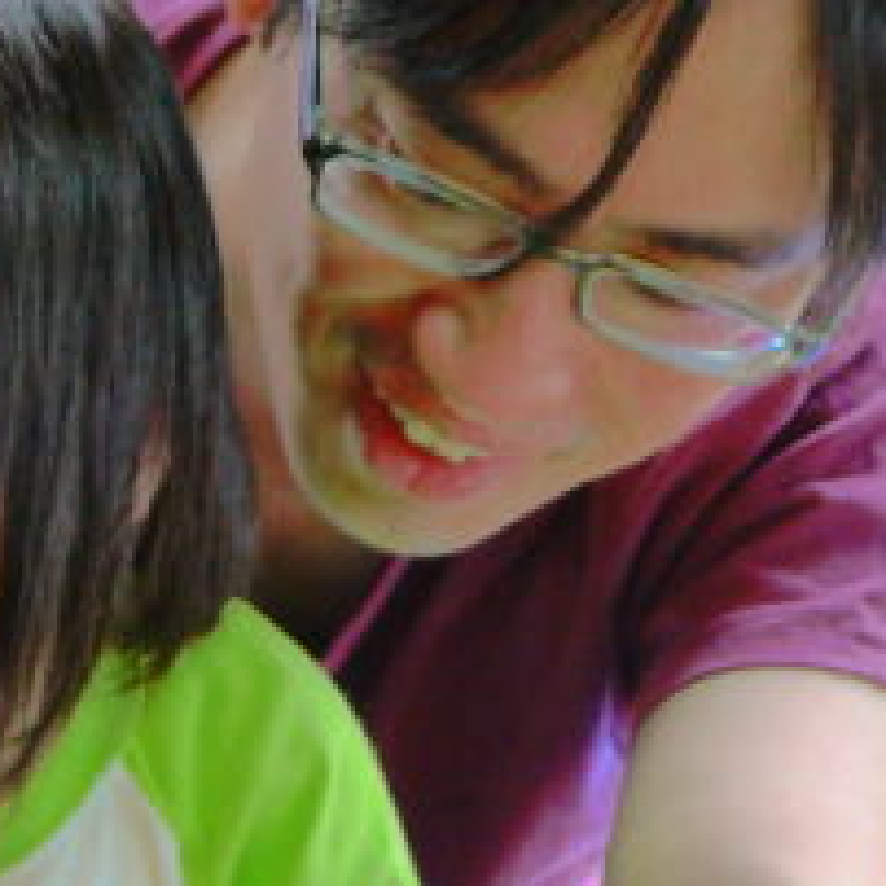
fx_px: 6805
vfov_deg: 7.4
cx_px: -412
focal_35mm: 235
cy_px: 912
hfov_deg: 7.3
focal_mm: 42
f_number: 5.6
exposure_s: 1/30
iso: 400
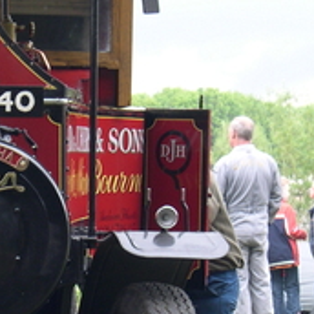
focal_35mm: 191
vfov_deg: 9.2
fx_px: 1960
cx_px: 11
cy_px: 214
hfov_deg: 9.1
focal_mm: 13.2
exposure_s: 1/45.3
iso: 100
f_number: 3.5
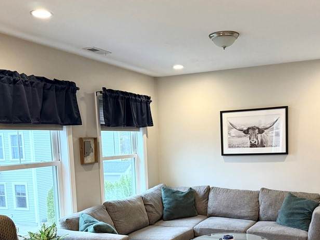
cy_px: 181
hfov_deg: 46.5
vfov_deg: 35.2
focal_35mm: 40
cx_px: 191
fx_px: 370
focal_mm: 6.76
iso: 320
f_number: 1.78
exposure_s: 1/120
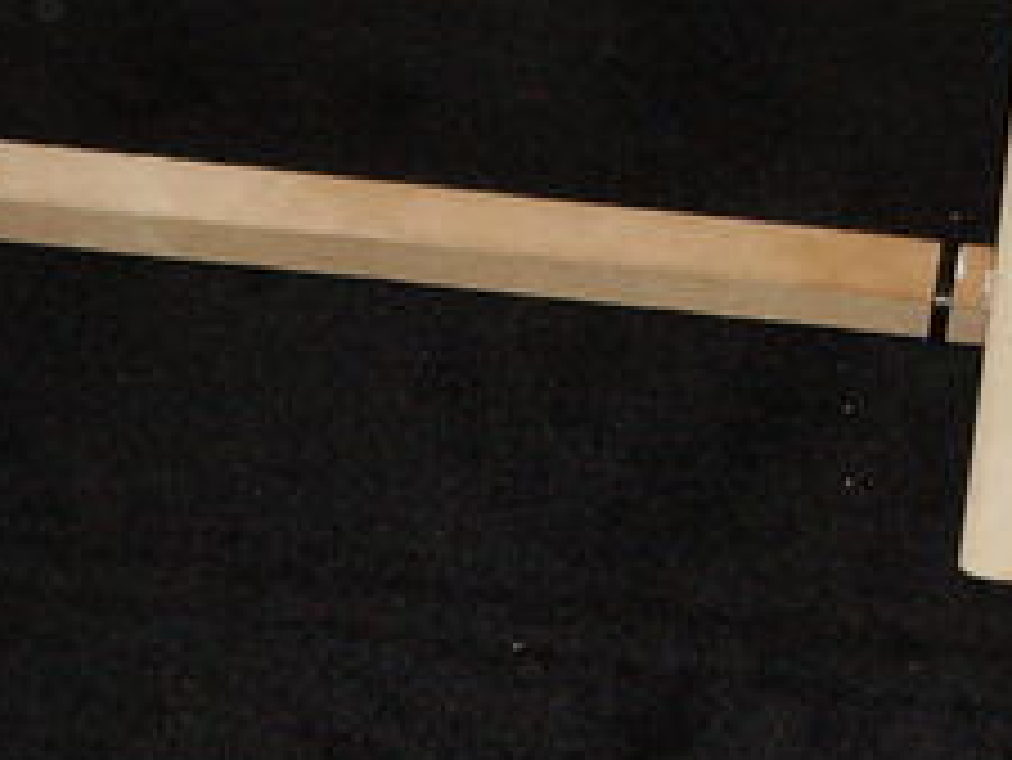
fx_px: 3159
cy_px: 531
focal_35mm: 108
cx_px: 549
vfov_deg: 13.7
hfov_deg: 18.2
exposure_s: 1/45
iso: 100
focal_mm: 6.3
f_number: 2.8
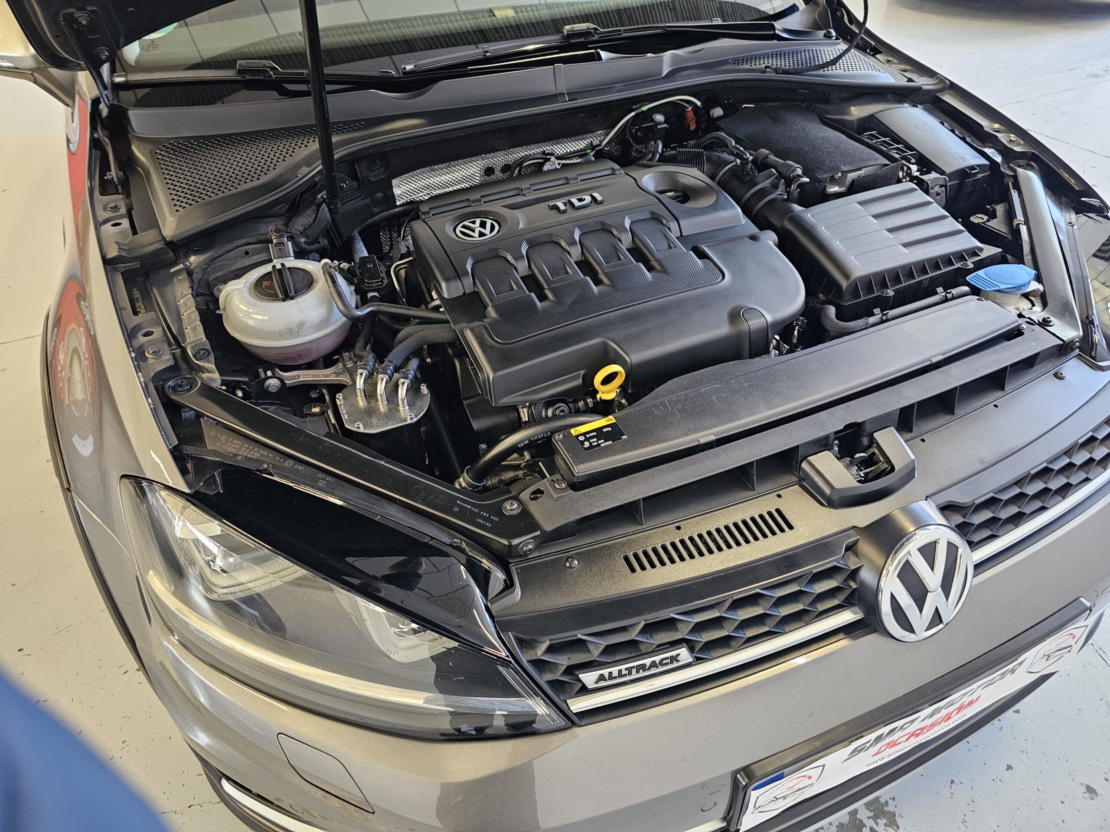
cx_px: 555
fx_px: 738
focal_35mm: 23
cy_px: 416
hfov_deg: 73.9
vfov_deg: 58.9
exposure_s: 1/24
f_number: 1.7
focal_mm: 6.3
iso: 640
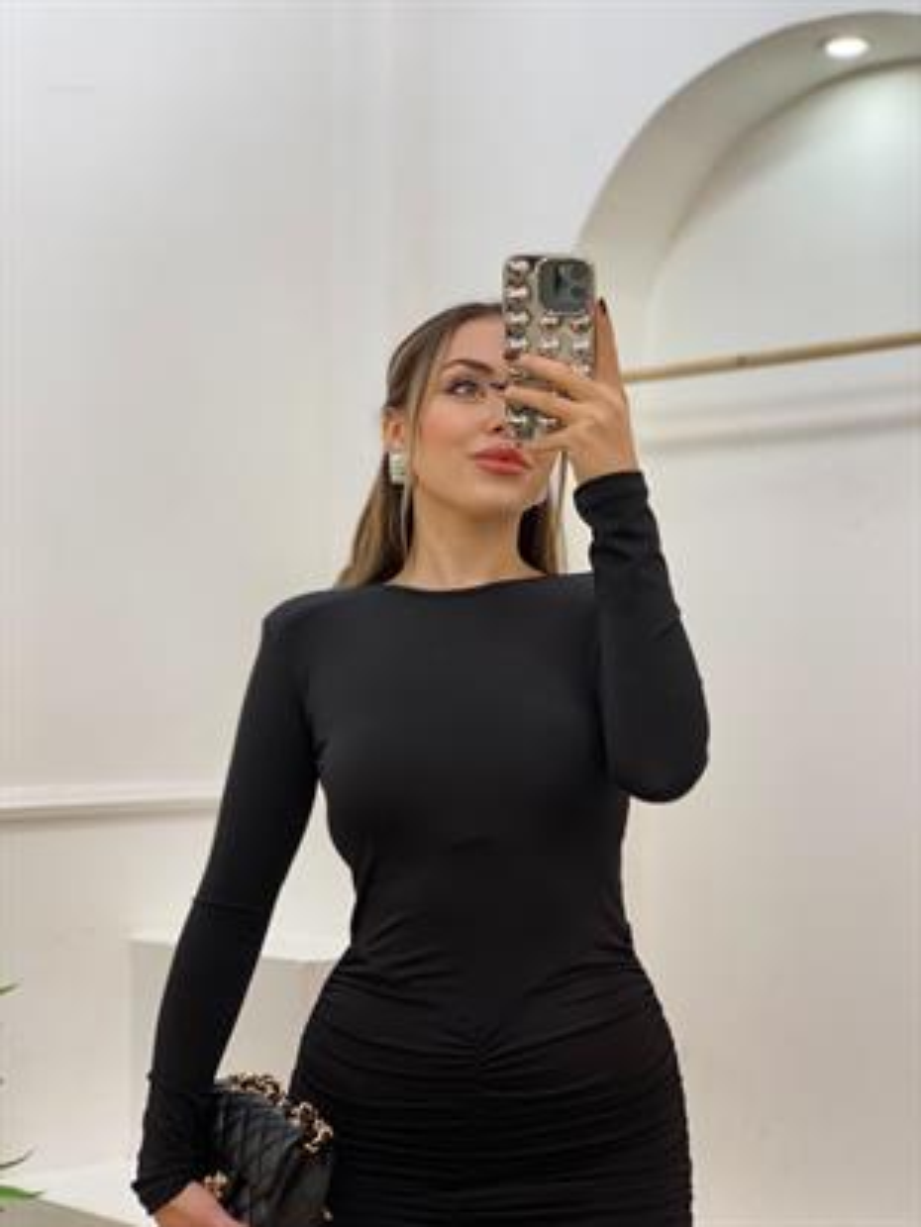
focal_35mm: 52
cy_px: 614
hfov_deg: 28.0
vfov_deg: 36.8
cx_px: 460
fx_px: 1844
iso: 80
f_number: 2
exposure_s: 1/100
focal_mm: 6
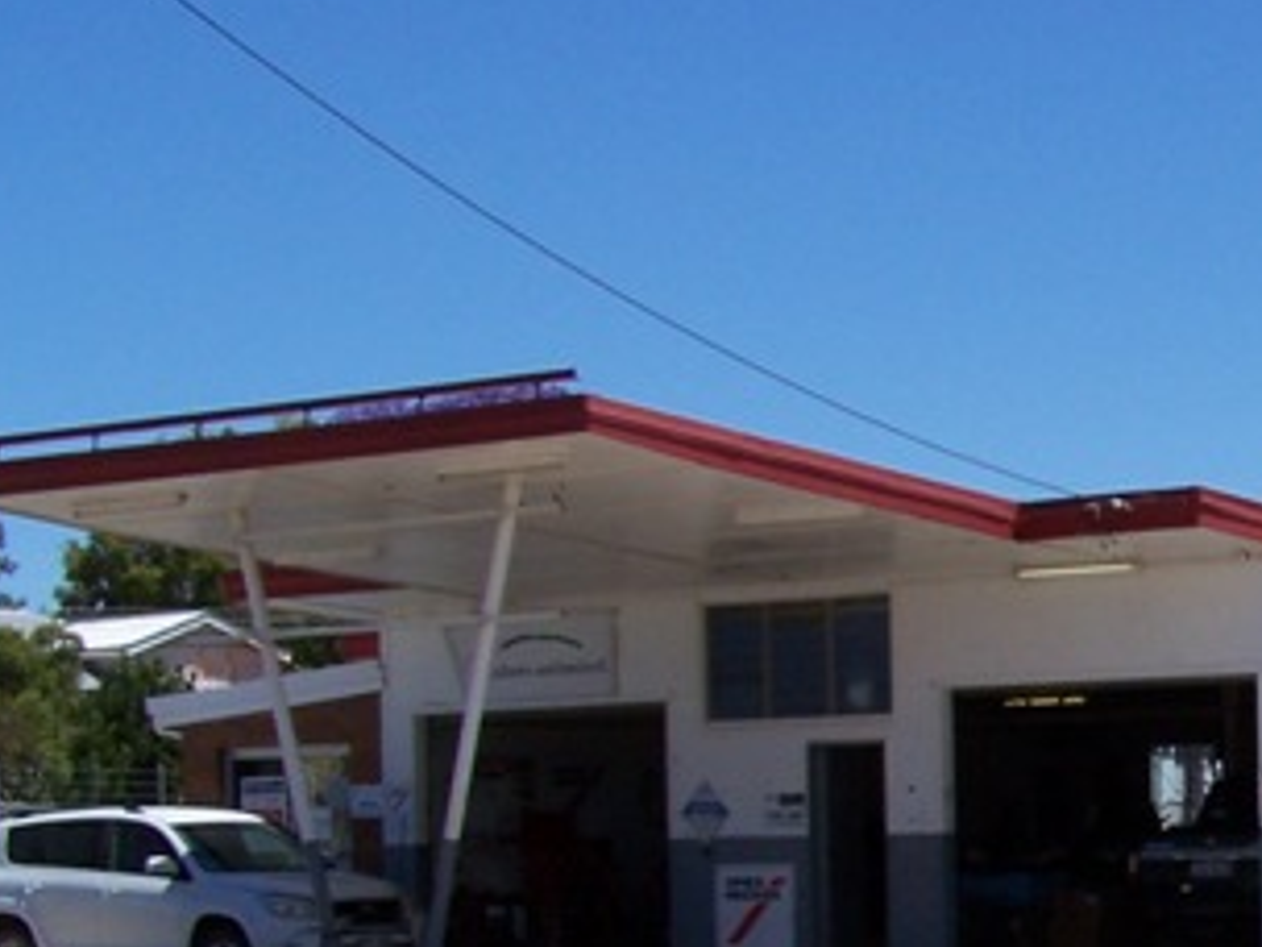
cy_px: 822
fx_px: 3646
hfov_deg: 18.4
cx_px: 1607
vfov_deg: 14.7
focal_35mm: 100
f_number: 5.6
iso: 80
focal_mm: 6.3
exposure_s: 1/500
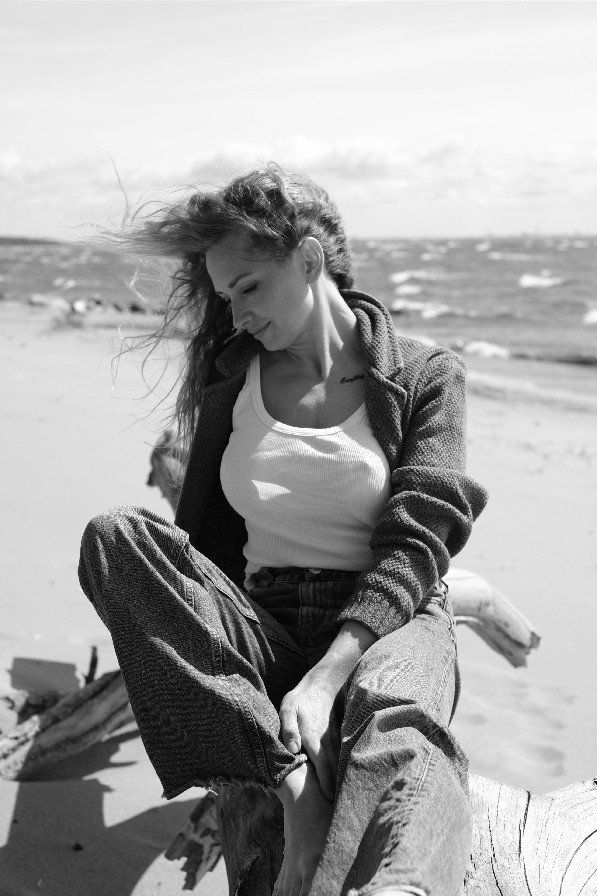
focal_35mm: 53
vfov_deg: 37.5
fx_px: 1318
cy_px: 448
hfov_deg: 25.5
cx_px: 298
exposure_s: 1/1000
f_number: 4
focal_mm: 35
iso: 160
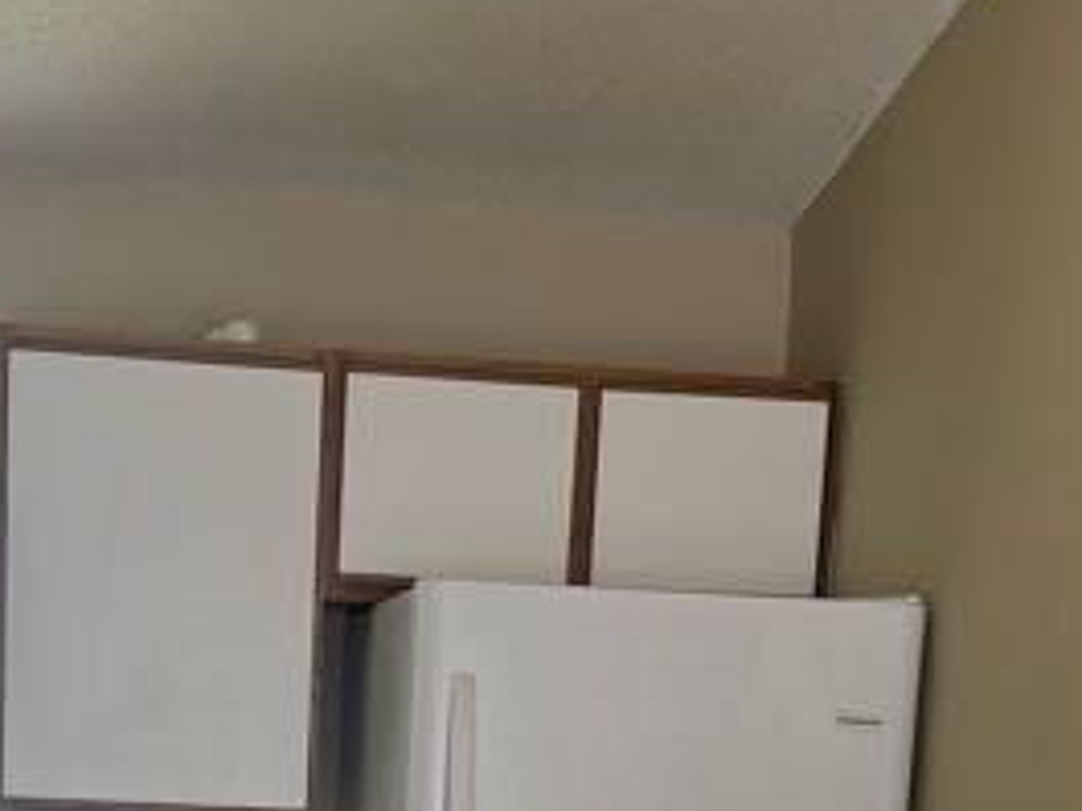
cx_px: 352
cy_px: 1100
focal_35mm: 76
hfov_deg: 25.5
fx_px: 2376
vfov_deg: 17.9
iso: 160
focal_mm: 6.76
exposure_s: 1/121
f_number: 1.78
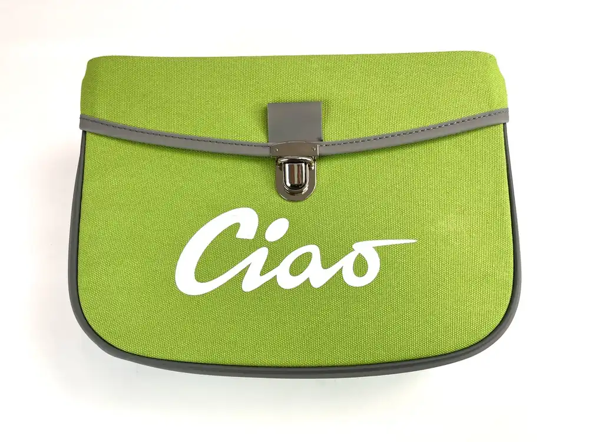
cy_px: 221
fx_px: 442
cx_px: 294
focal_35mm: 26
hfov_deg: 67.3
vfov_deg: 53.1
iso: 32
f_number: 1.6
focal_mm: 5.1
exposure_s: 1/219
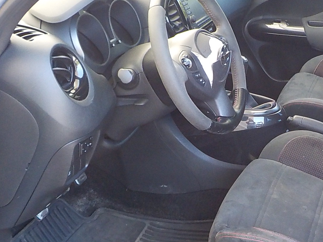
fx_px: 494
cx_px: 261
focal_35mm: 53
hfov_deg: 35.0
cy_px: 133
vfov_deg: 27.5
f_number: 3.3
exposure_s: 1/30
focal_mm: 4.1
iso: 280
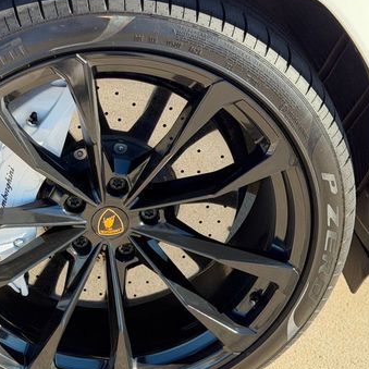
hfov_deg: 21.5
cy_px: 216
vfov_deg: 21.6
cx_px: 101
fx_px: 965
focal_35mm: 80
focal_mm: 6.76
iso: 80
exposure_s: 1/837
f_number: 1.78
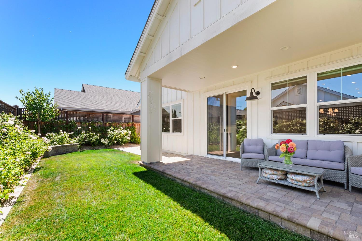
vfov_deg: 77.3
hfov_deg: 100.4
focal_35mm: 15
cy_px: 120
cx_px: 181
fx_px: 151
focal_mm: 10
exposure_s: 1/80
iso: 100
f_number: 8
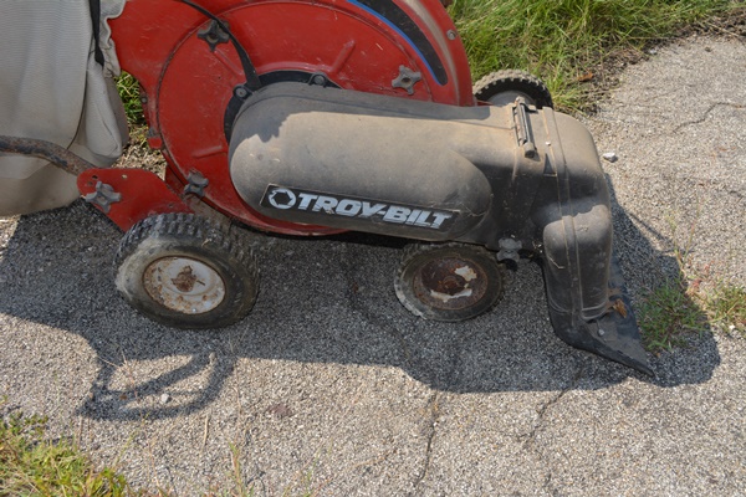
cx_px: 373
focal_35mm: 36
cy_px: 248
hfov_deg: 53.1
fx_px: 746
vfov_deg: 36.9
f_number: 7.1
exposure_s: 1/200
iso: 100
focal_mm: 24
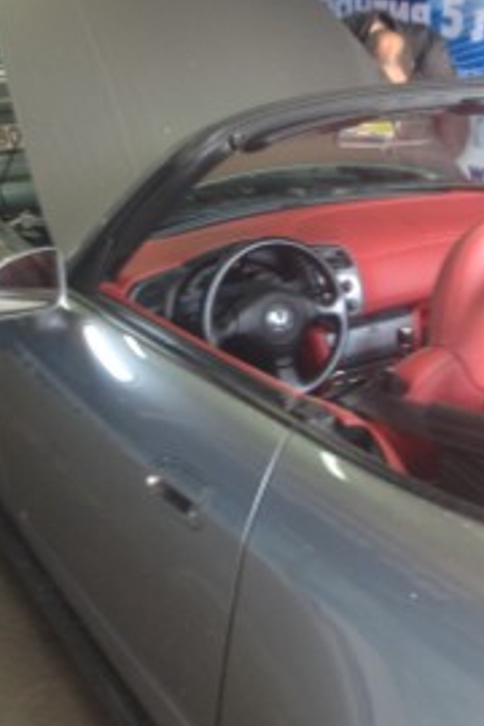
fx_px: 1089
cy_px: 350
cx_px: 379
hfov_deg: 24.7
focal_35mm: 54
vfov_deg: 36.9
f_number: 2.4
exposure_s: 1/30
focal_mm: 4.28
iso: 50
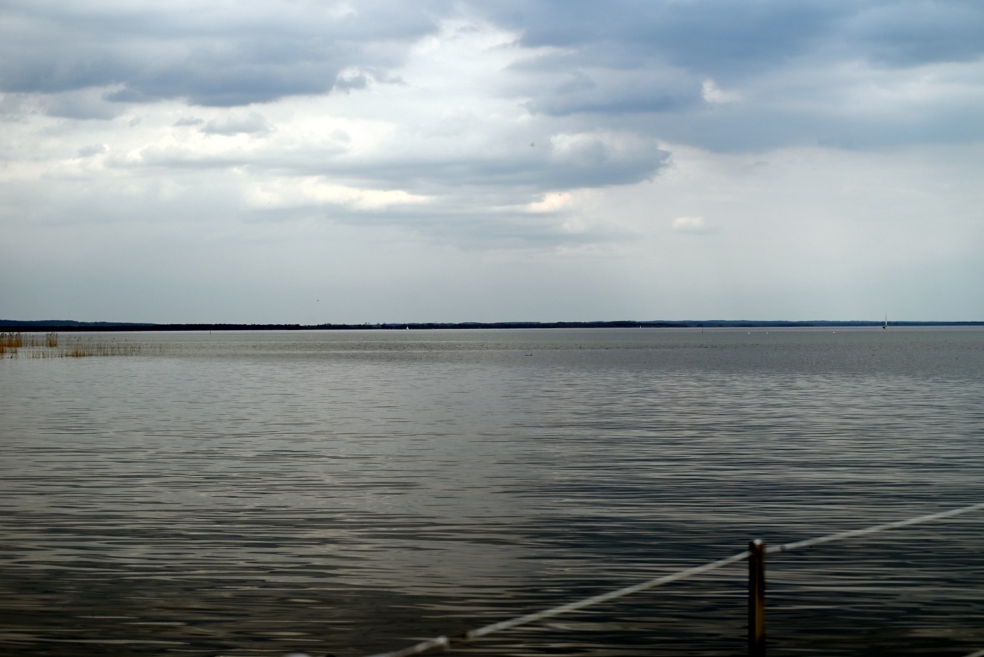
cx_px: 492
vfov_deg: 19.5
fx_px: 1914
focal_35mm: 70
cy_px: 328
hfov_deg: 28.8
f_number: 6.3
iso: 100
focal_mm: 70
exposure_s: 1/640
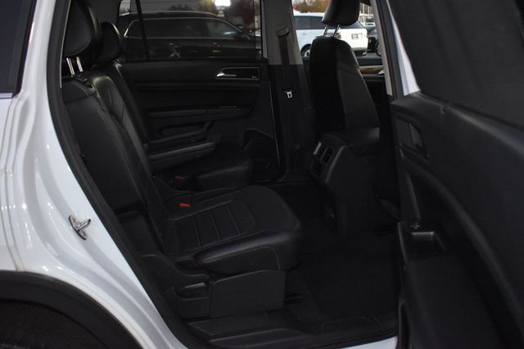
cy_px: 174
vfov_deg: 41.7
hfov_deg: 59.5
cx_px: 262
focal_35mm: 32
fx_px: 458
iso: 3200
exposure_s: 1/60
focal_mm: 21
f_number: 3.8
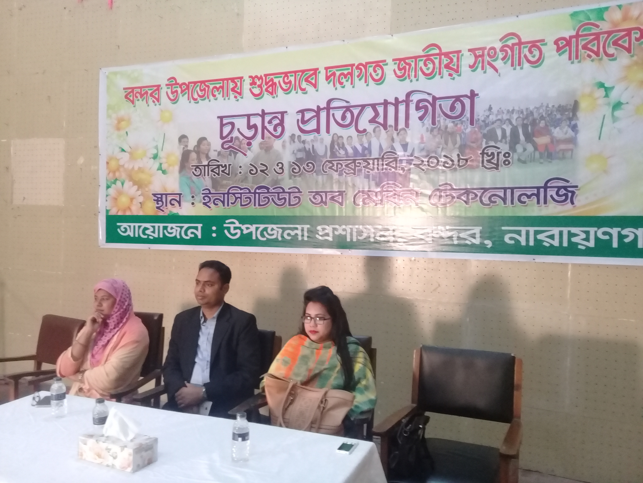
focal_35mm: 31
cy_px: 242
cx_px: 322
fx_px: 576
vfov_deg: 45.4
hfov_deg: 58.4
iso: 400
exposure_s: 1/17
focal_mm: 3.3
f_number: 2.2
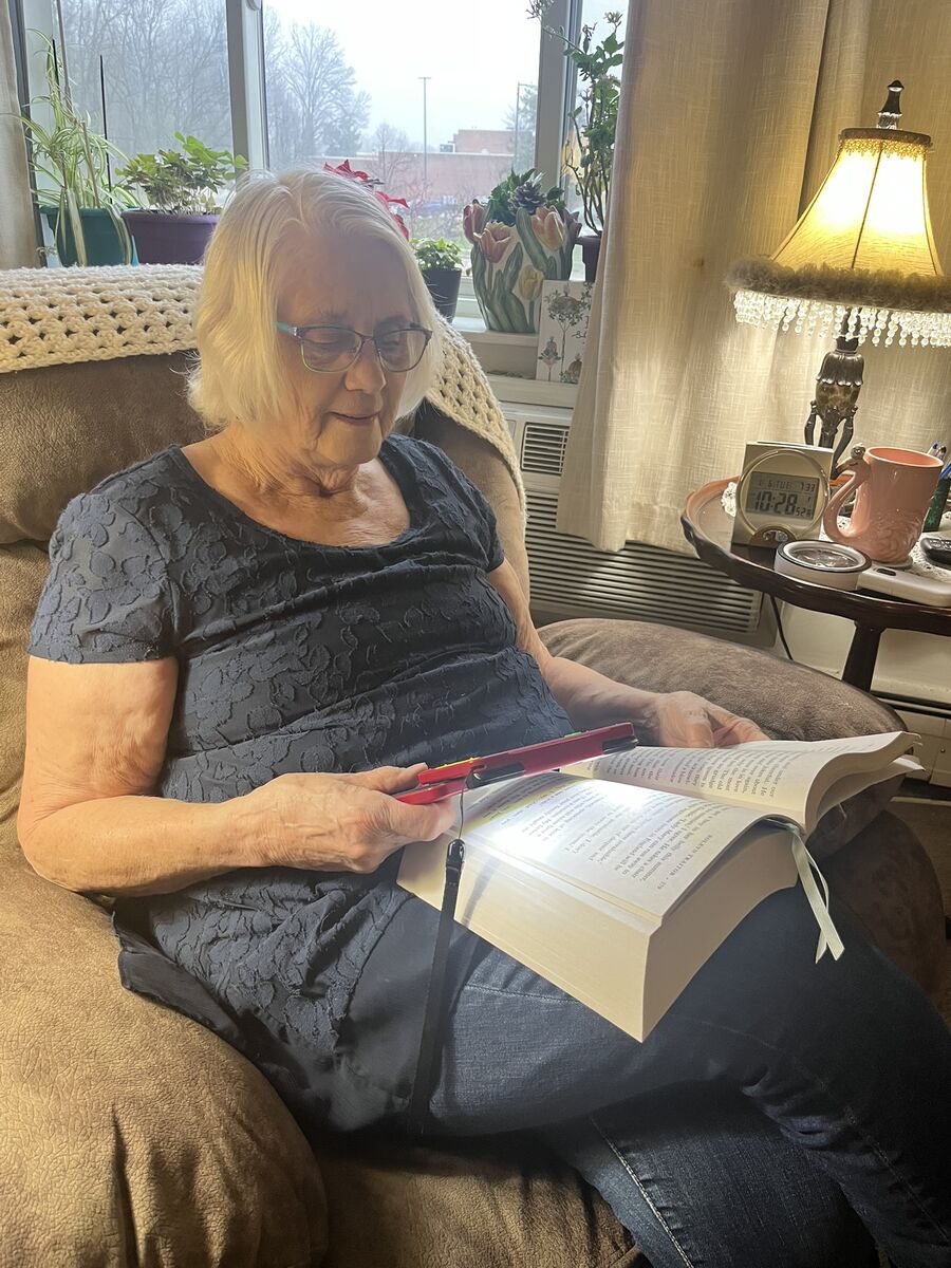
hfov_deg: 53.1
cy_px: 634
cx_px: 476
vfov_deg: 67.3
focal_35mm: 26
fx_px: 952
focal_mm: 5.1
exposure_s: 1/60
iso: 250
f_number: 1.6
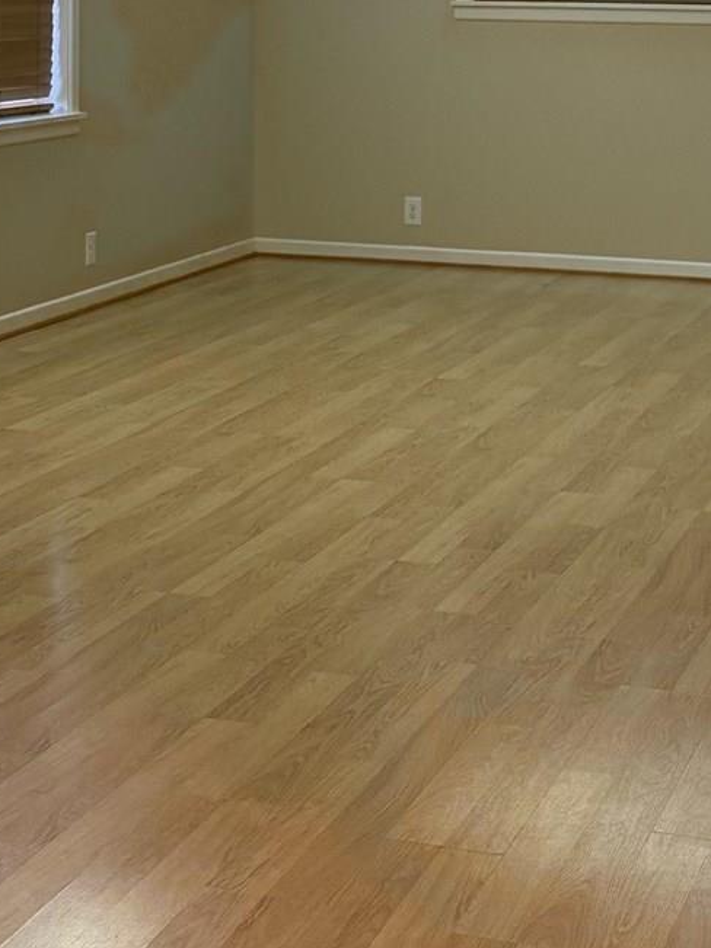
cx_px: 305
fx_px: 2329
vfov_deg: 22.9
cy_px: 320
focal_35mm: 85
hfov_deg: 17.4
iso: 200
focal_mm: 6.76
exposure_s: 1/60
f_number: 1.78
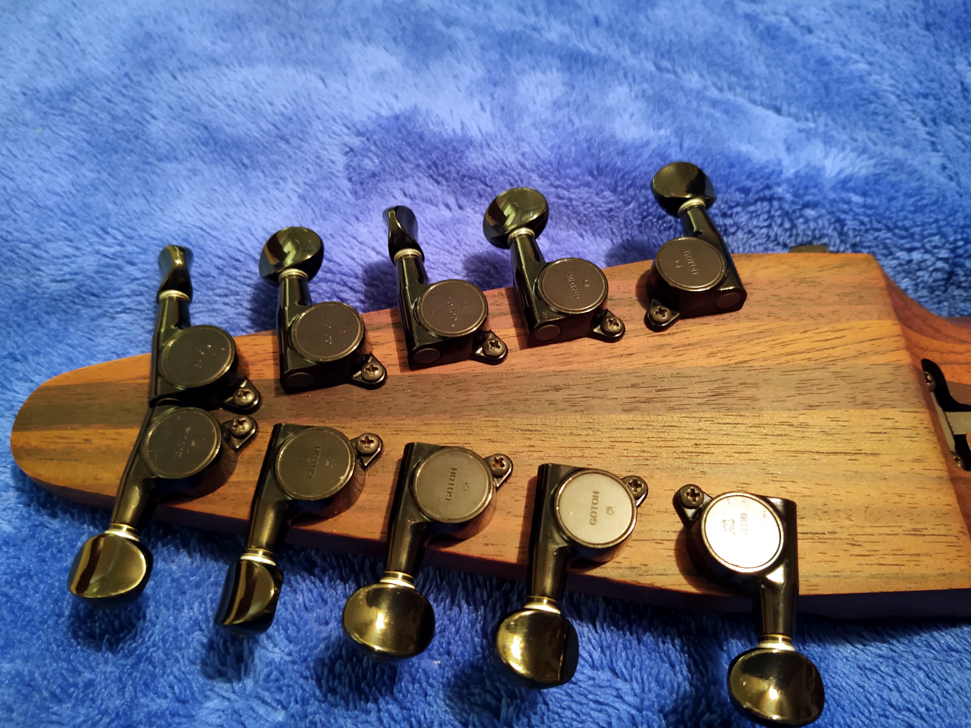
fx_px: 757
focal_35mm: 27
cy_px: 364
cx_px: 486
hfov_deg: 65.3
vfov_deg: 51.4
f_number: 1.7
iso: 513
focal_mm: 4.75
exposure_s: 1/30
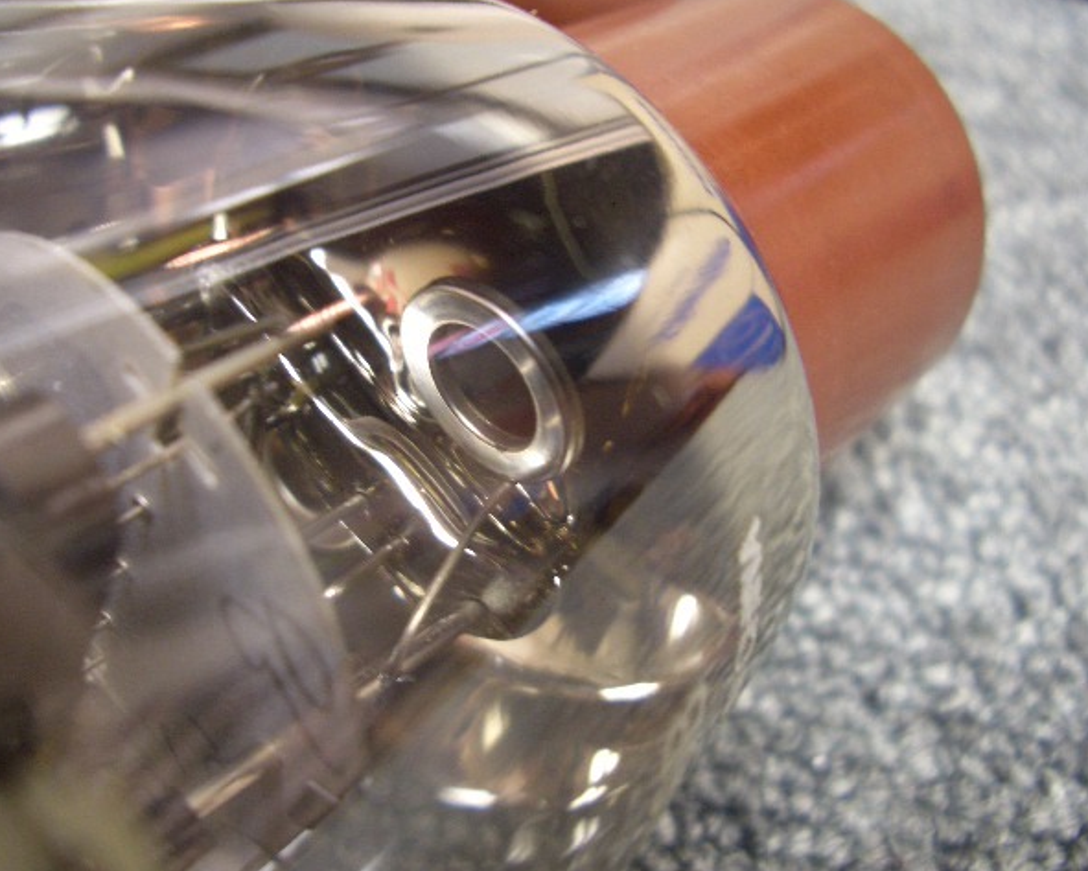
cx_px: 538
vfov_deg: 40.1
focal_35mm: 37
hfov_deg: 49.1
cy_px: 433
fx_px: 1192
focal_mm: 5.8
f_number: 2.6
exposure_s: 1/8
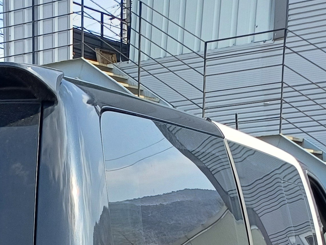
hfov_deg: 21.2
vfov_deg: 15.1
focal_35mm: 87
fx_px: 819
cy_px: 420
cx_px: -48
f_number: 1.8
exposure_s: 1/448
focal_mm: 4.65
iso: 50
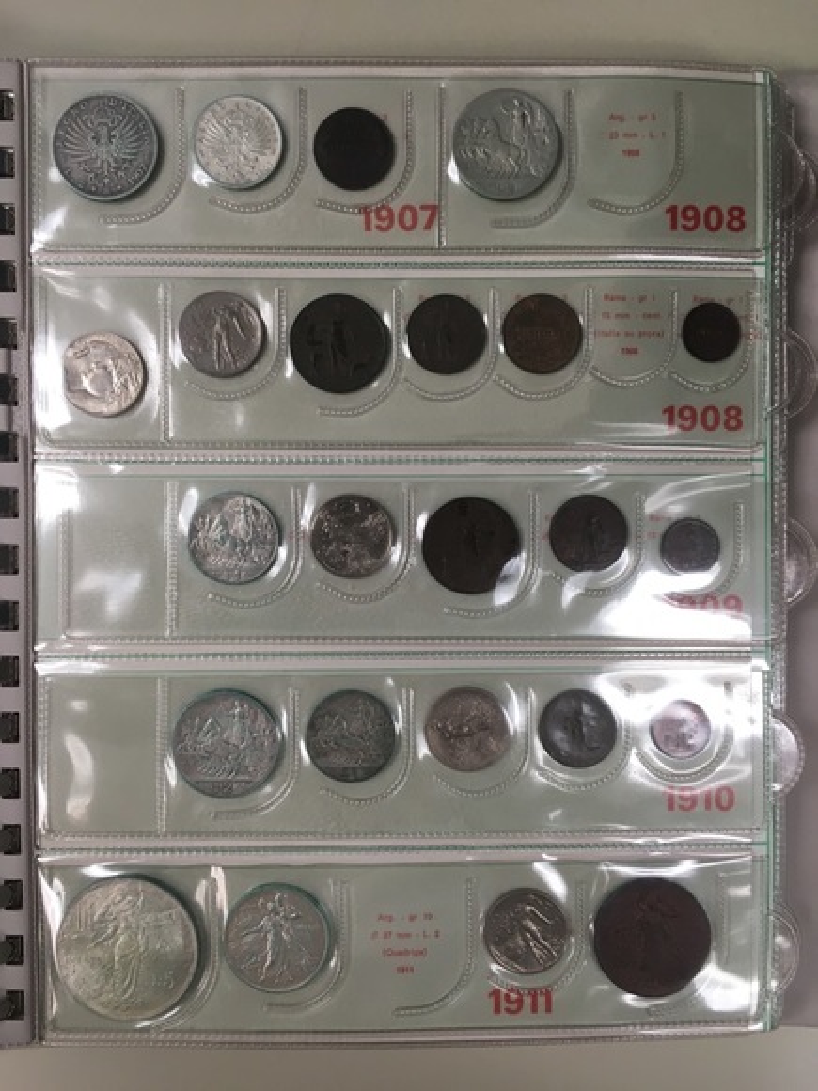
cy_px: 546
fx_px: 914
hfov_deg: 48.2
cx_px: 409
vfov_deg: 61.7
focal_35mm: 29
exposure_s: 1/30
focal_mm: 4.15
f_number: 2.2
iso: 25
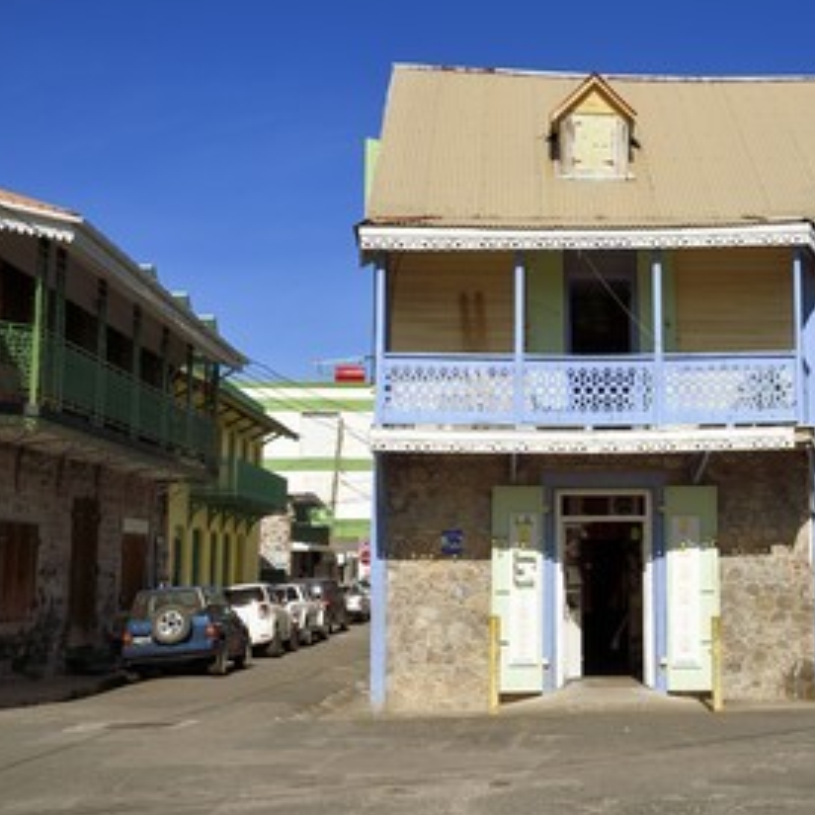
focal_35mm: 52
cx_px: 590
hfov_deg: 32.3
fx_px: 1385
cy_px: 406
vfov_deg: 32.8
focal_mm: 40
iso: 200
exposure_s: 1/250
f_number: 18
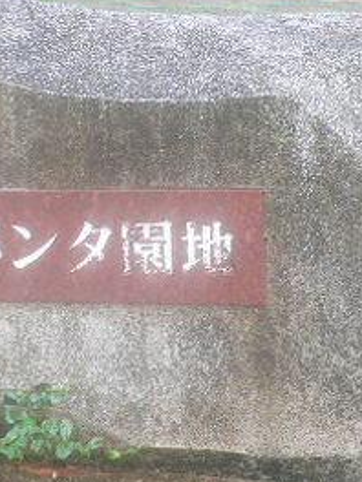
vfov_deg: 22.5
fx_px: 1199
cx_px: 79
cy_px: 103
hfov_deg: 17.0
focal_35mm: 86
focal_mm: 5.8
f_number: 2.8
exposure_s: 1/40
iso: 100
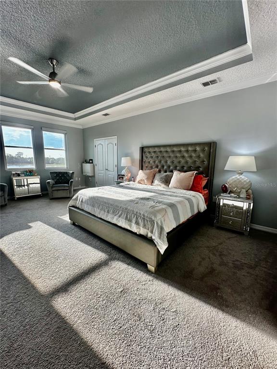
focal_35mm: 14
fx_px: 149
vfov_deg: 102.1
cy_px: 184
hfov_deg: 85.7
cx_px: 138
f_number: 2.2
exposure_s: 1/120
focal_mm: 2.22
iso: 50
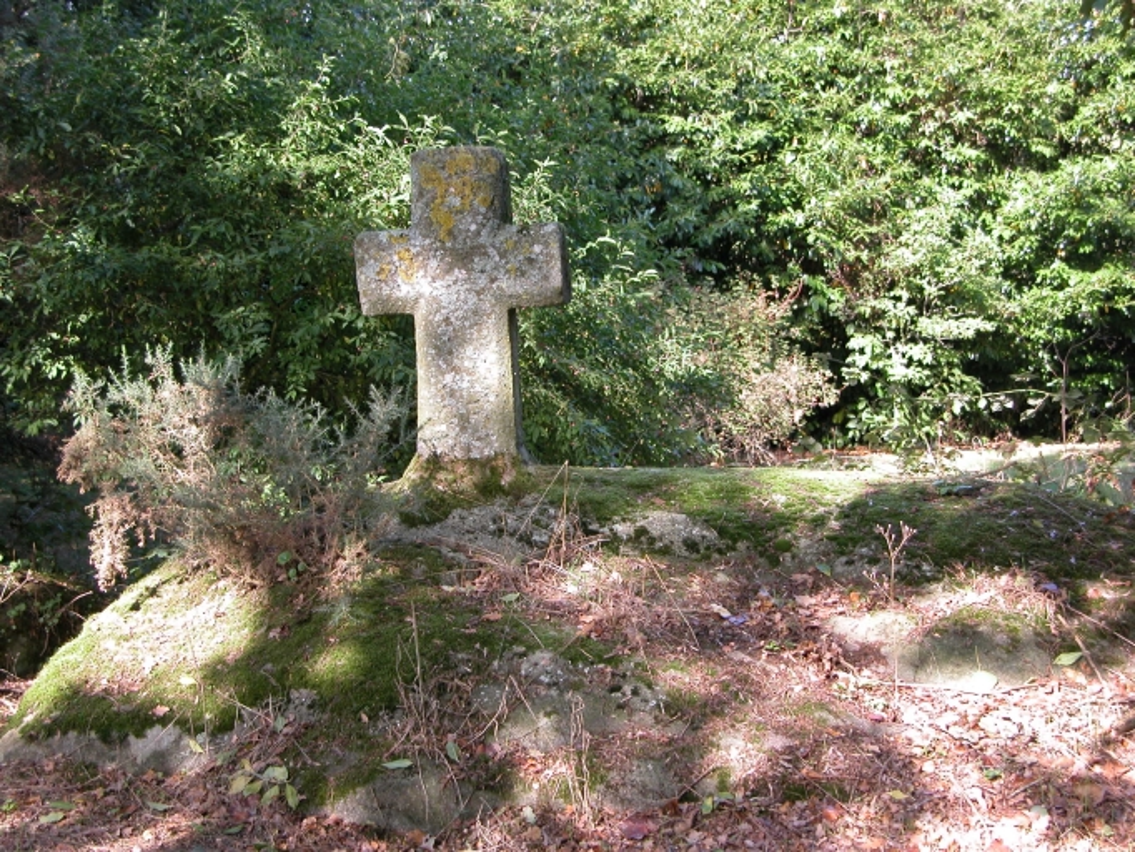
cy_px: 426
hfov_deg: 29.4
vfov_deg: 22.3
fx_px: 2165
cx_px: 568
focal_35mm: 66
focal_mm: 16.8
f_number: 3.2
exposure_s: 1/60.2
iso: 100
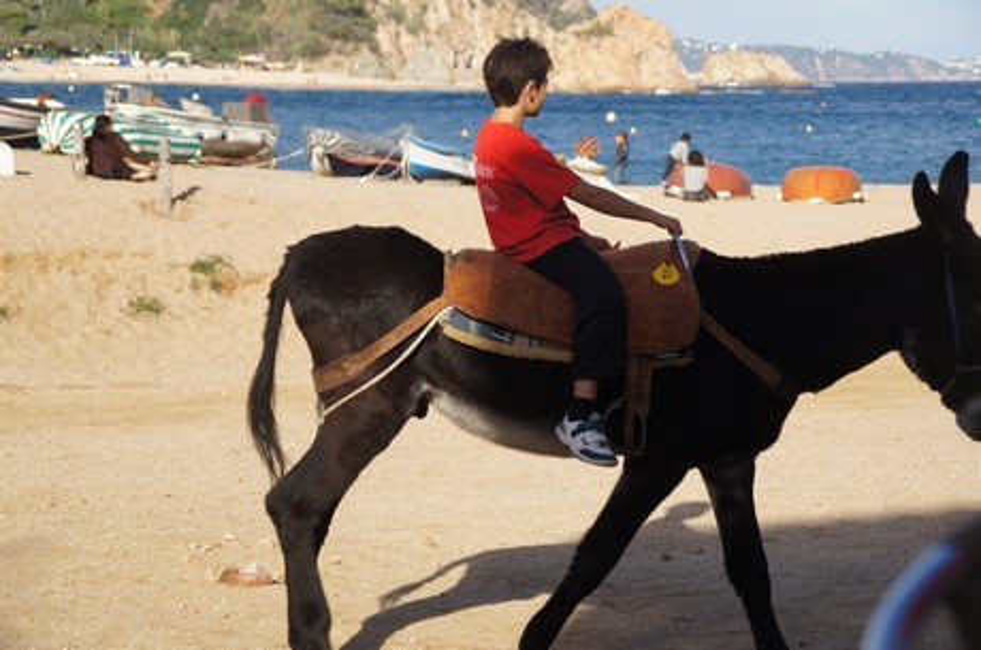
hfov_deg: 17.1
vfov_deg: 11.4
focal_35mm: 120
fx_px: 3264
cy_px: 325
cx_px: 490
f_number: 6.3
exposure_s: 1/250
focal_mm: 80
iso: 100
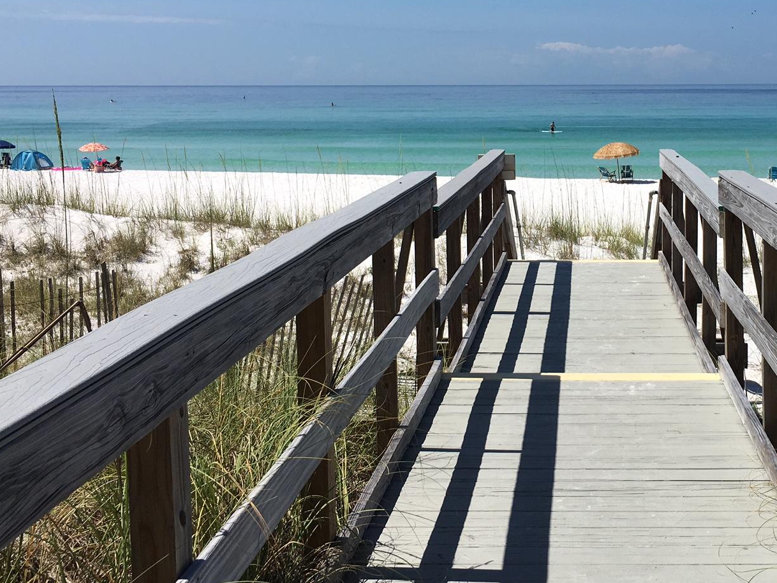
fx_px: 1078
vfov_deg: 30.1
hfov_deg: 38.8
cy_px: 212
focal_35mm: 48
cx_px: 570
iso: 25
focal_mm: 4.15
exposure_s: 1/2849
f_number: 2.2
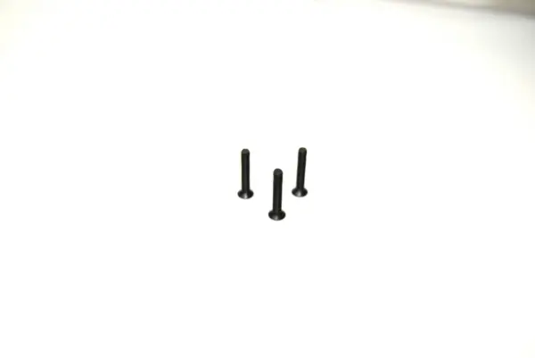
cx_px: 268
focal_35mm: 42
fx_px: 625
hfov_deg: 46.4
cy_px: 179
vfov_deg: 31.9
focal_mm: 28
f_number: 4.2
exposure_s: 1/40
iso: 100
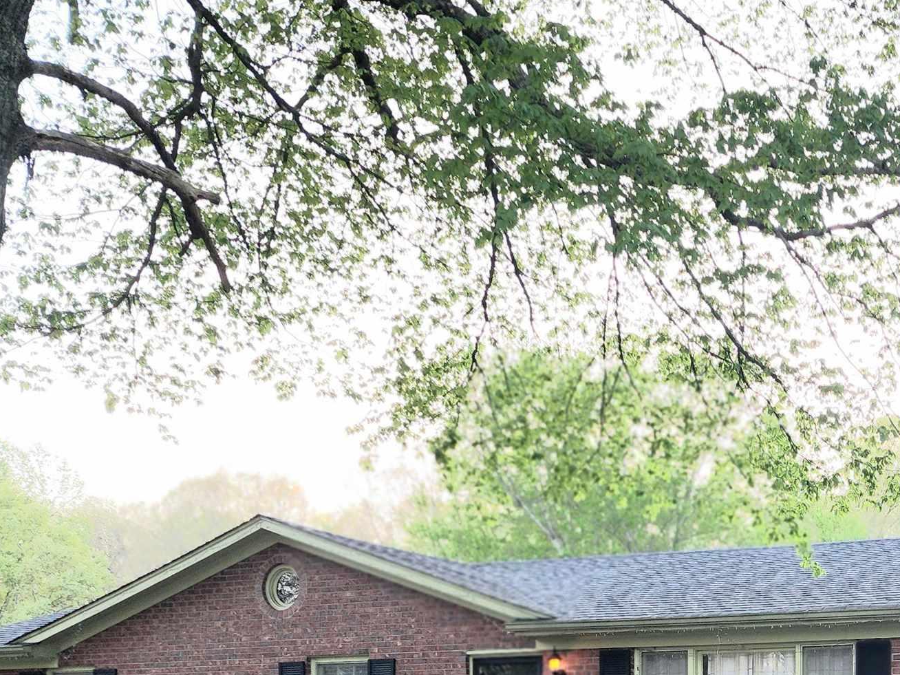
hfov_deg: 33.4
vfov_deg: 24.8
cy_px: 782
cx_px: 833
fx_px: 1404
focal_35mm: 54
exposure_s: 1/120
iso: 80
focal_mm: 6.4
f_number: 1.8
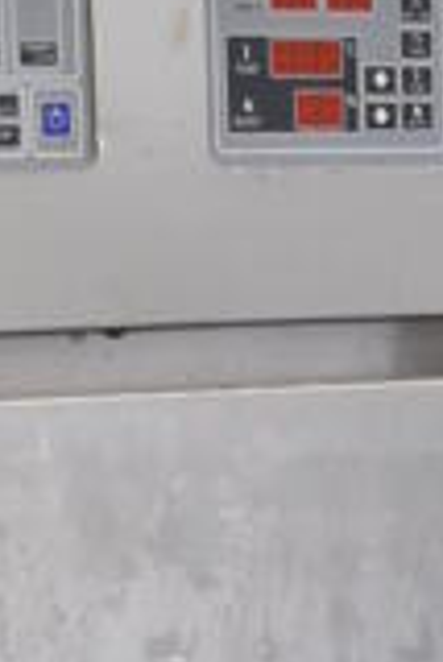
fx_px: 2836
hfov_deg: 8.8
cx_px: -75
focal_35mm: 154
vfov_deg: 11.9
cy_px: 1334
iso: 1250
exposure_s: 1/125
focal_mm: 18
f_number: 3.5
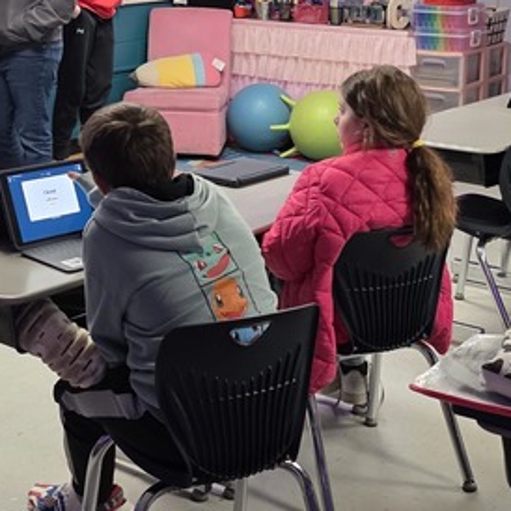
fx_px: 1269
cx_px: 259
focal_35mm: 76
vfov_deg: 22.4
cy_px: 93
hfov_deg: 22.8
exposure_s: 1/120
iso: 400
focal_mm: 6.3
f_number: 1.7
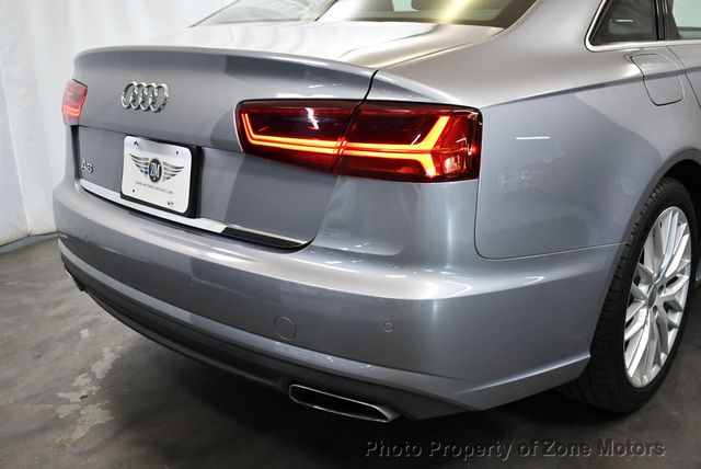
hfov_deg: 53.1
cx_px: 350
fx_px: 702
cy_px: 234
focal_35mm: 36
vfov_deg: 36.9
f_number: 3.5
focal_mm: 18
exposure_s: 1/125
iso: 800
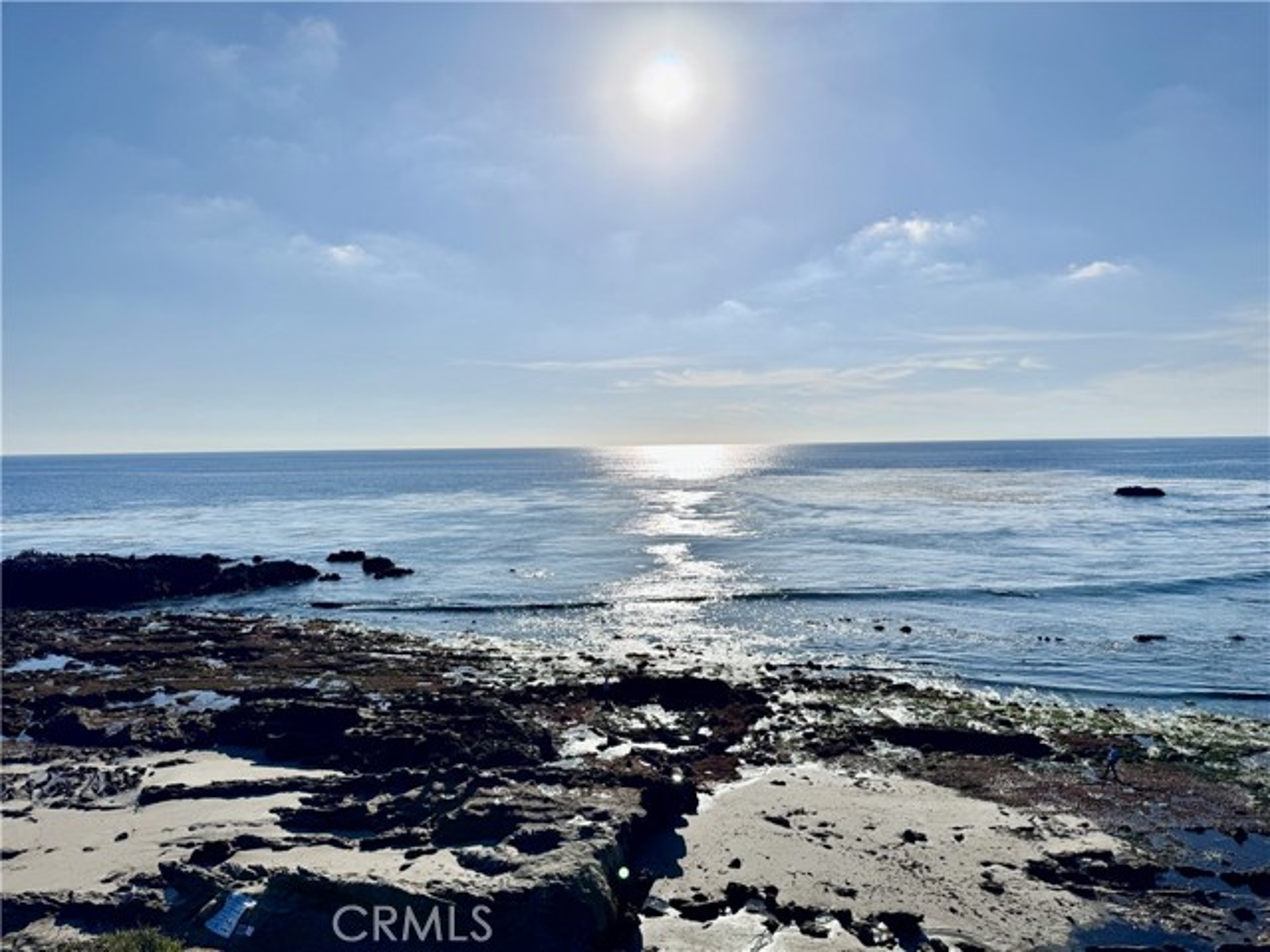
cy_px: 476
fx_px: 881
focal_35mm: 24
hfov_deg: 71.6
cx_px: 635
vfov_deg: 56.8
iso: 64
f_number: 1.78
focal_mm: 6.76
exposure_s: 1/28571
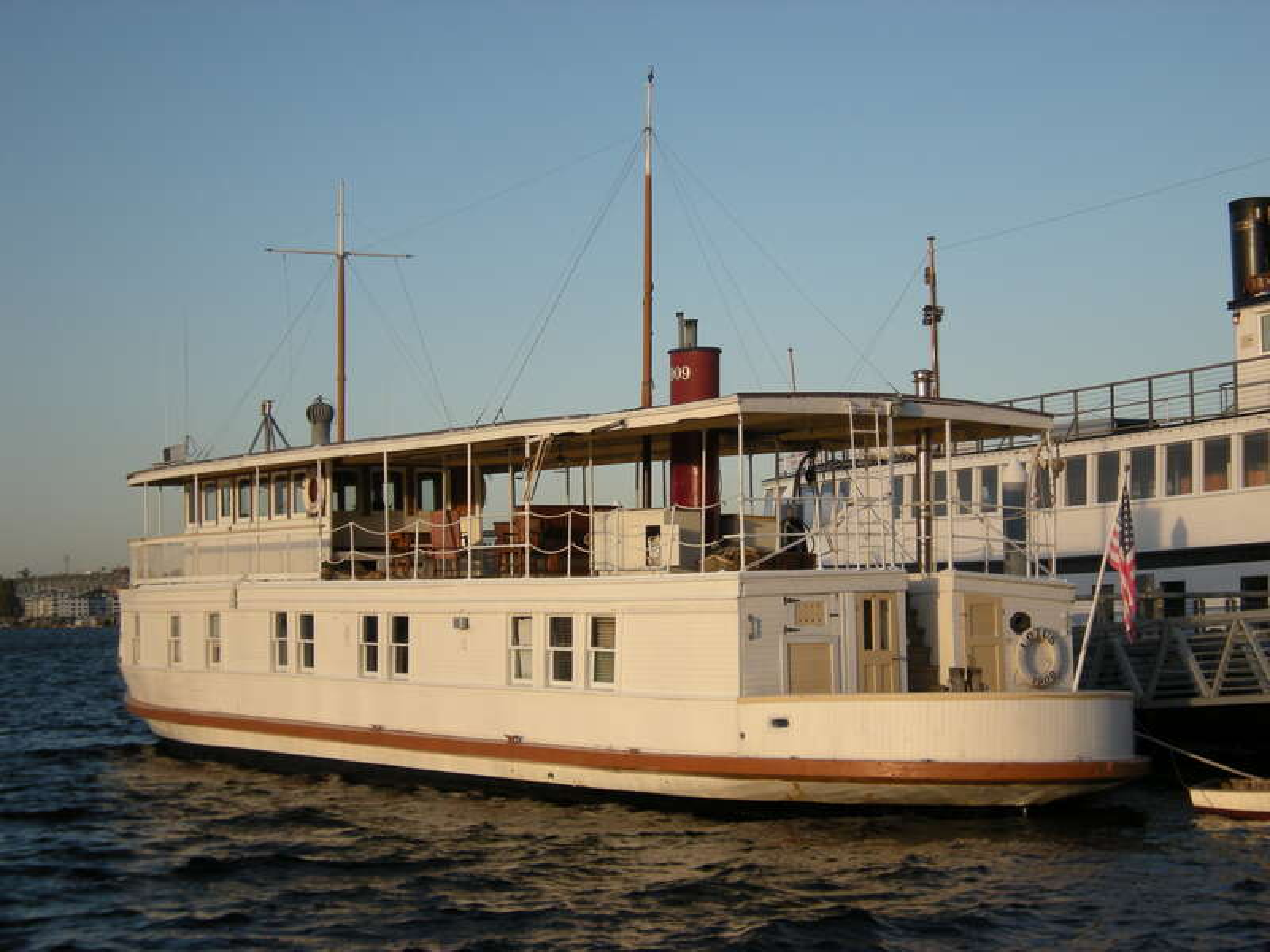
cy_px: 476
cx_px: 635
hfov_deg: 28.2
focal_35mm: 69
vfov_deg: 21.3
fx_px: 2531
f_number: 4.4
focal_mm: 11.5
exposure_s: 1/297
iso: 64
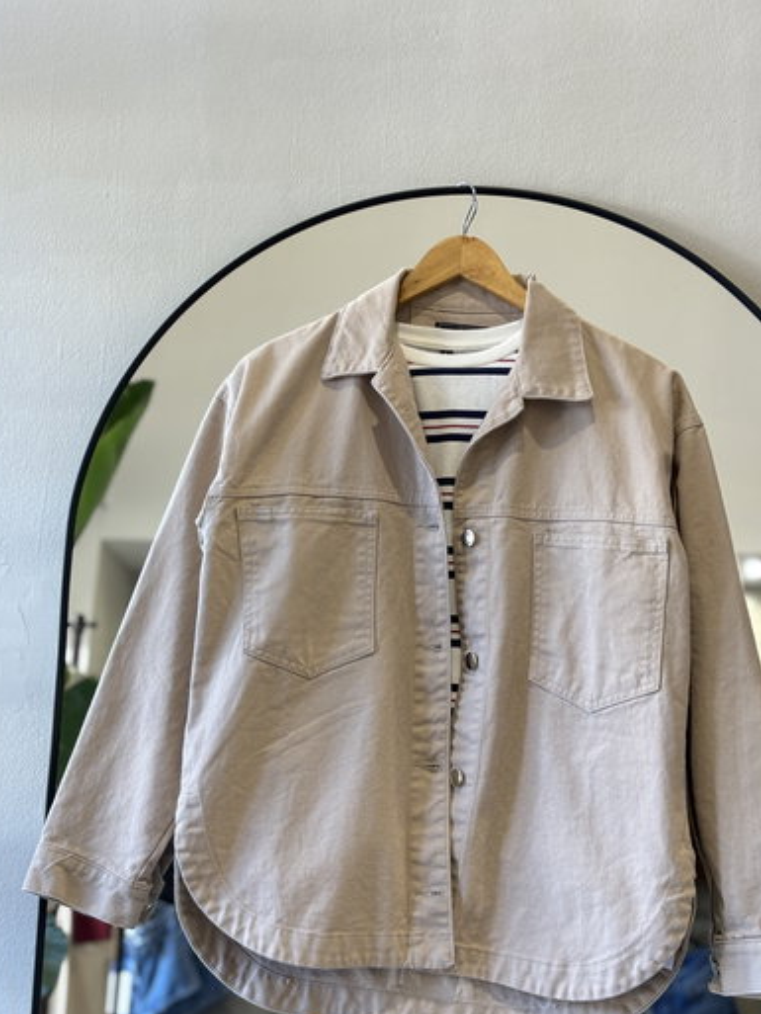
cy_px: 523
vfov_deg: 35.5
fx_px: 1582
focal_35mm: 54
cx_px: 368
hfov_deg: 27.0
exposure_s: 1/50
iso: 80
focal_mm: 5.96
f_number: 1.6
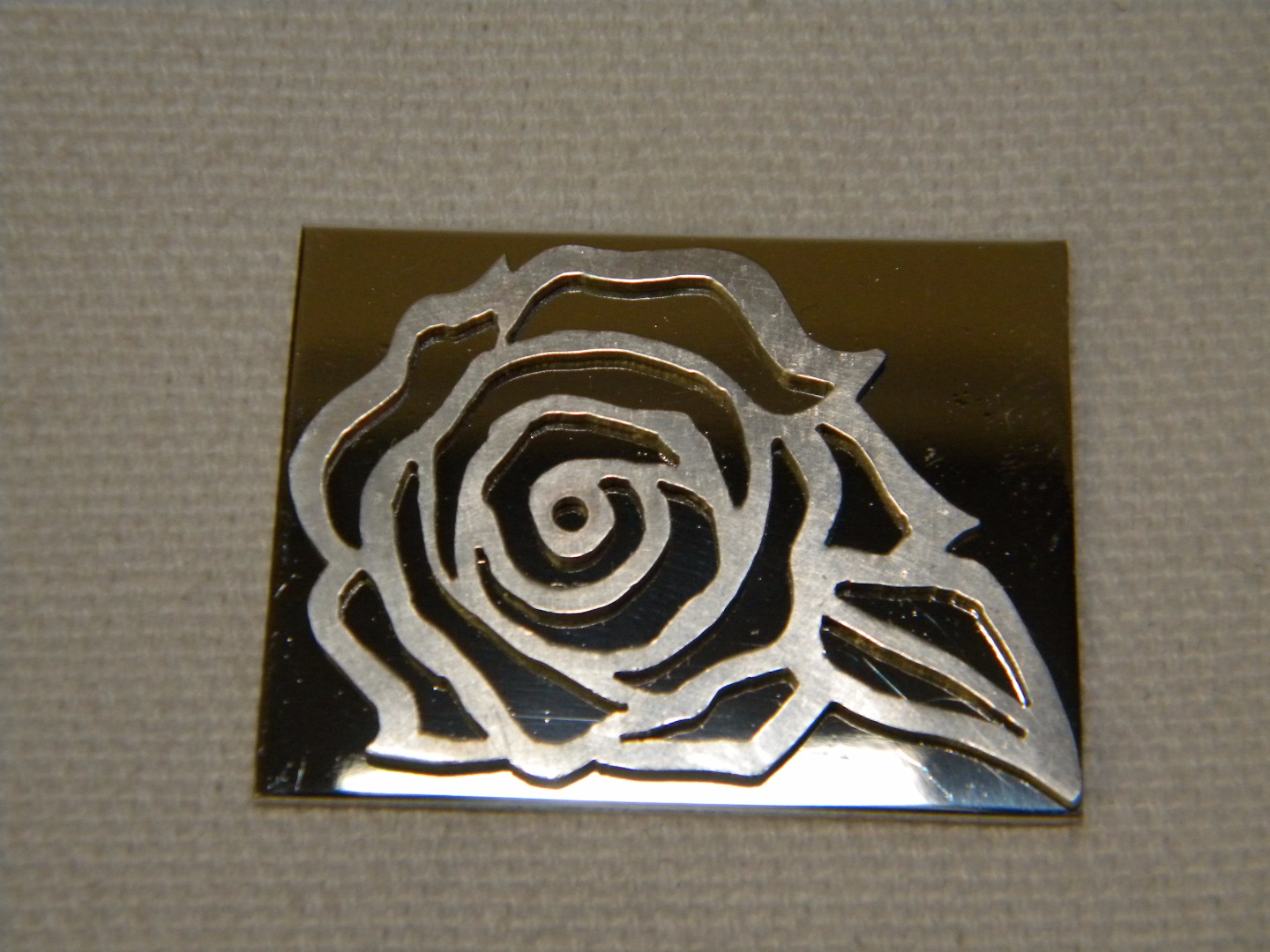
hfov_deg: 23.6
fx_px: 3045
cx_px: 635
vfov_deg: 17.8
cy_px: 476
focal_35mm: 83
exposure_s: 1/30
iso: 400
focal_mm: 15.1
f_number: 9
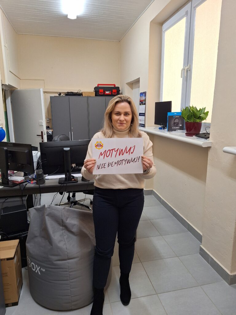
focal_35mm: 23
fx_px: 209
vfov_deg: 73.9
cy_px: 158
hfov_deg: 58.9
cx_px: 118
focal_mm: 5.54
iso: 64
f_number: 1.8
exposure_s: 1/50
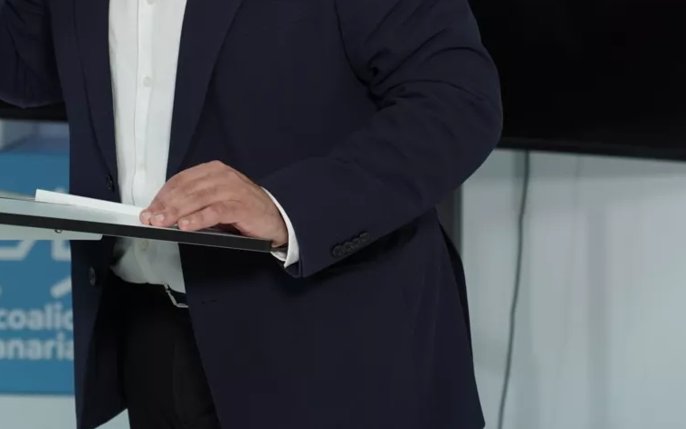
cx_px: 97
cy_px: -59
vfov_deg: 8.0
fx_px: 3048
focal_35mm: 163
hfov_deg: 12.8
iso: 400
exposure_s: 1/100
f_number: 4
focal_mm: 75
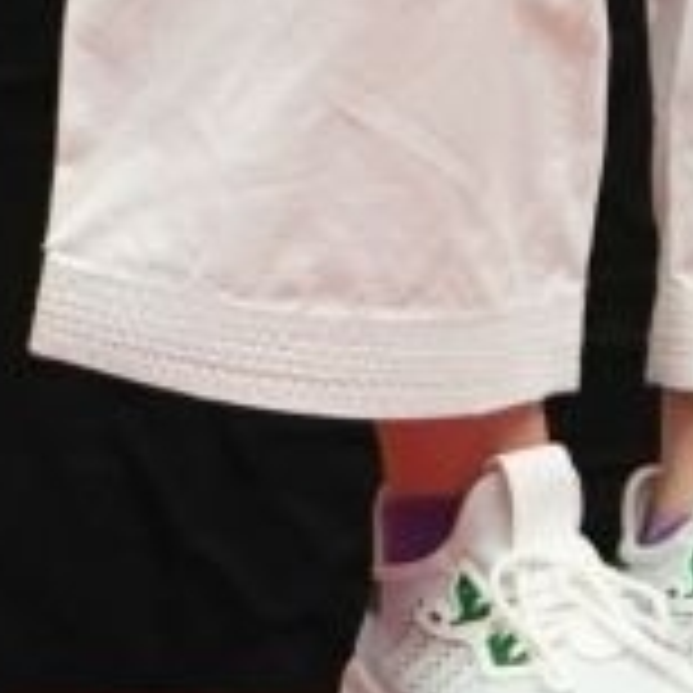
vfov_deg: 1.7
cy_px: -1706
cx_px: 1894
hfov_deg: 1.7
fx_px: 23352
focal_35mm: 1031
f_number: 2.8
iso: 1600
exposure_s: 1/320
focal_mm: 104
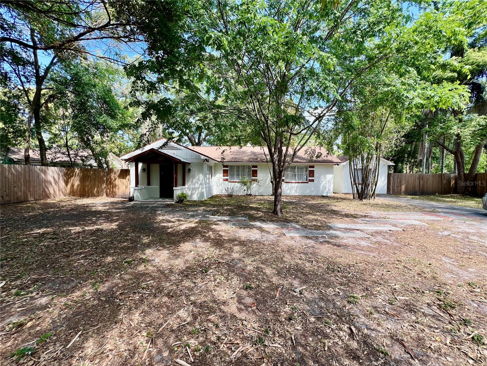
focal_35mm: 13
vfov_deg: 89.9
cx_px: 244
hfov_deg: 106.2
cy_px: 183
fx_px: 183
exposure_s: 1/272
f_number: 1.8
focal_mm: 1.57
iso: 32
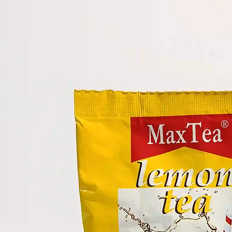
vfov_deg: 22.0
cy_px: 223
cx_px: 182
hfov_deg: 22.5
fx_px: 576
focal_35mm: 76
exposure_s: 1/100
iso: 187
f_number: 1.7
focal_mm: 5.24
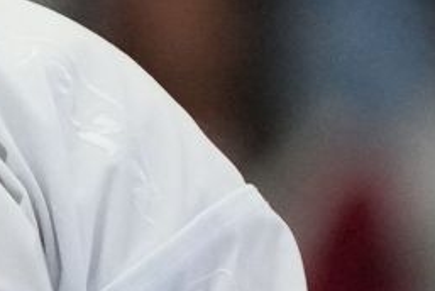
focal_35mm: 1888
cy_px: 120
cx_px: -963
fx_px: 22839
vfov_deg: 0.7
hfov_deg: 1.1
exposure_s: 1/250
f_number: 2.8
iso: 6400
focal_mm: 180
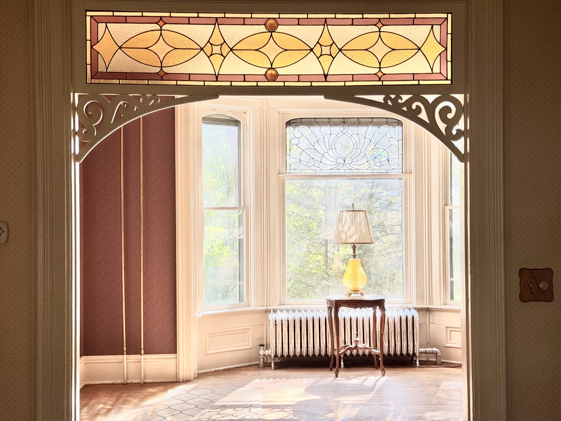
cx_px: 280
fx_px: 778
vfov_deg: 30.3
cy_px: 210
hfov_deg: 39.7
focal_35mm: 48
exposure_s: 1/127
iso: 50
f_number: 1.78
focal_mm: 6.76
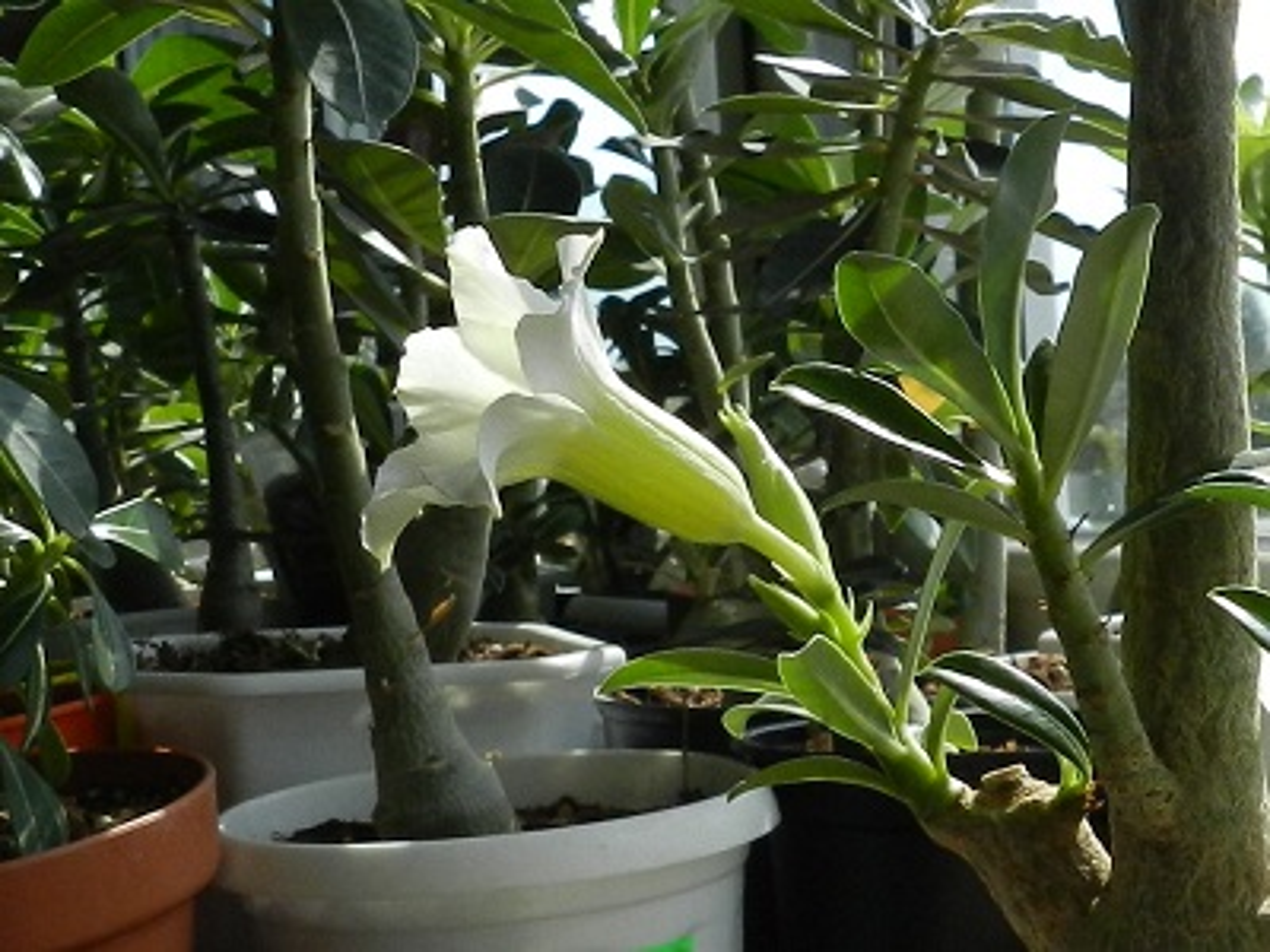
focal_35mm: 23
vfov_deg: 58.9
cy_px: 476
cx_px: 635
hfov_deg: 73.9
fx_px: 844
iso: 160
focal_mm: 4
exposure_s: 1/640
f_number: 4
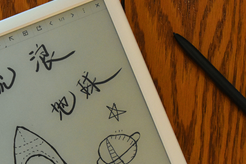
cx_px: 103
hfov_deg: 16.8
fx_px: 834
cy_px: 140
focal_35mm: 122
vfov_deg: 11.2
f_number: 7.1
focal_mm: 38
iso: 4000
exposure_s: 1/100
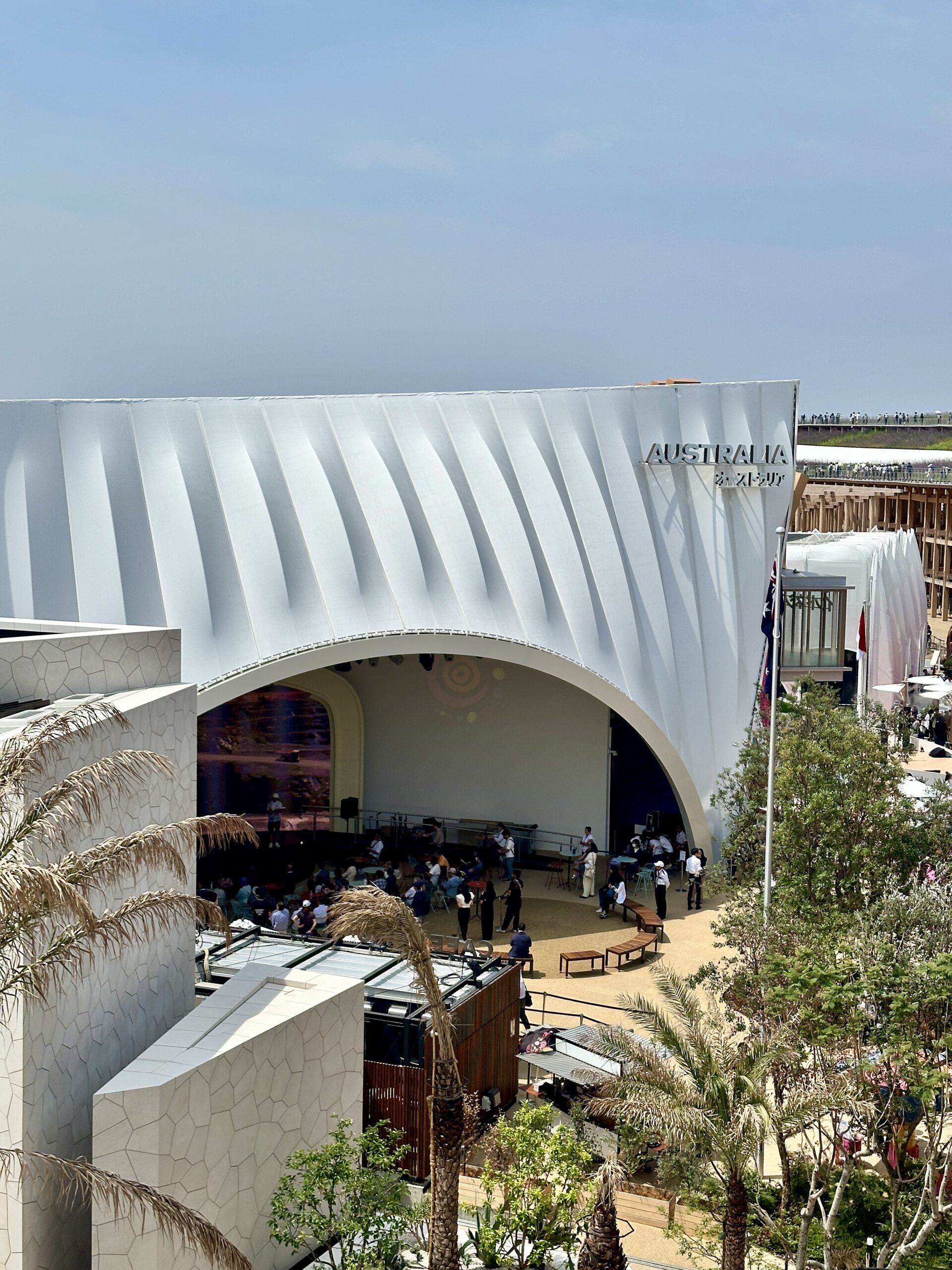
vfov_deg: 39.7
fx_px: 1760
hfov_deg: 30.3
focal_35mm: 48
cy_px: 635
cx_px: 476
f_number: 1.78
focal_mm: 6.86
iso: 64
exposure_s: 1/8197
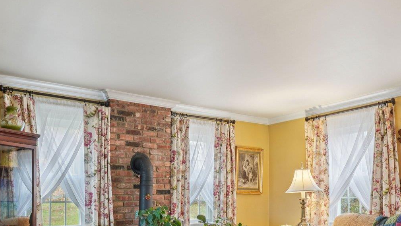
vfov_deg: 33.3
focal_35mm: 34
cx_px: 200
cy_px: 191
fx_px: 362
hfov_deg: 58.0
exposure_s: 1/13
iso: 400
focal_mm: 16
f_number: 8
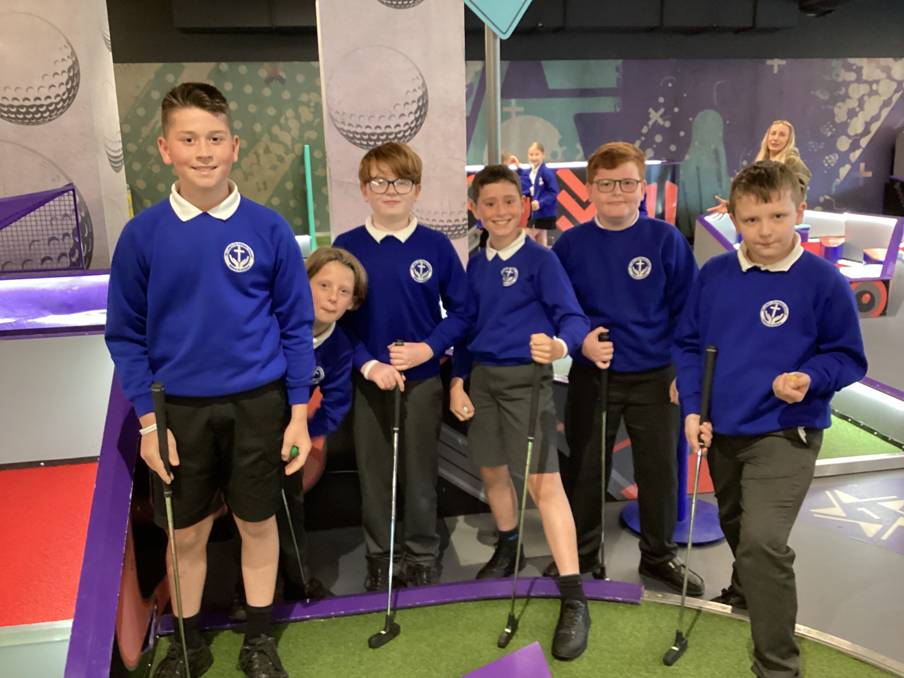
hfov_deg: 58.4
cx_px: 452
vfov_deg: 45.4
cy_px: 339
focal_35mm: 31
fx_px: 810
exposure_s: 1/25
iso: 400
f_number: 2.4
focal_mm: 3.3
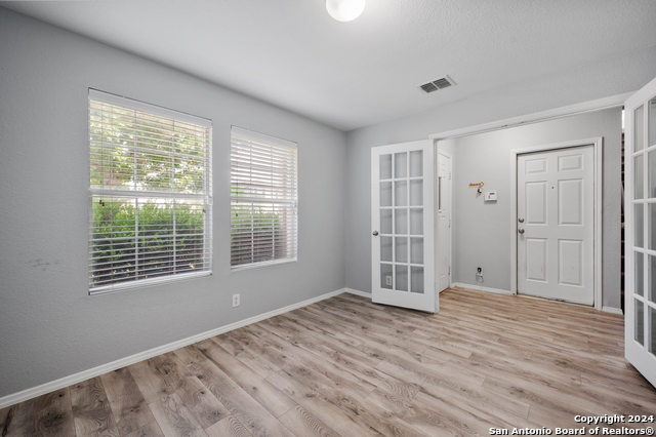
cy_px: 218
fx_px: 255
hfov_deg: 104.3
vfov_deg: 81.1
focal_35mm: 14
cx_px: 328
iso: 250
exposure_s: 1/5
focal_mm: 14
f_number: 9
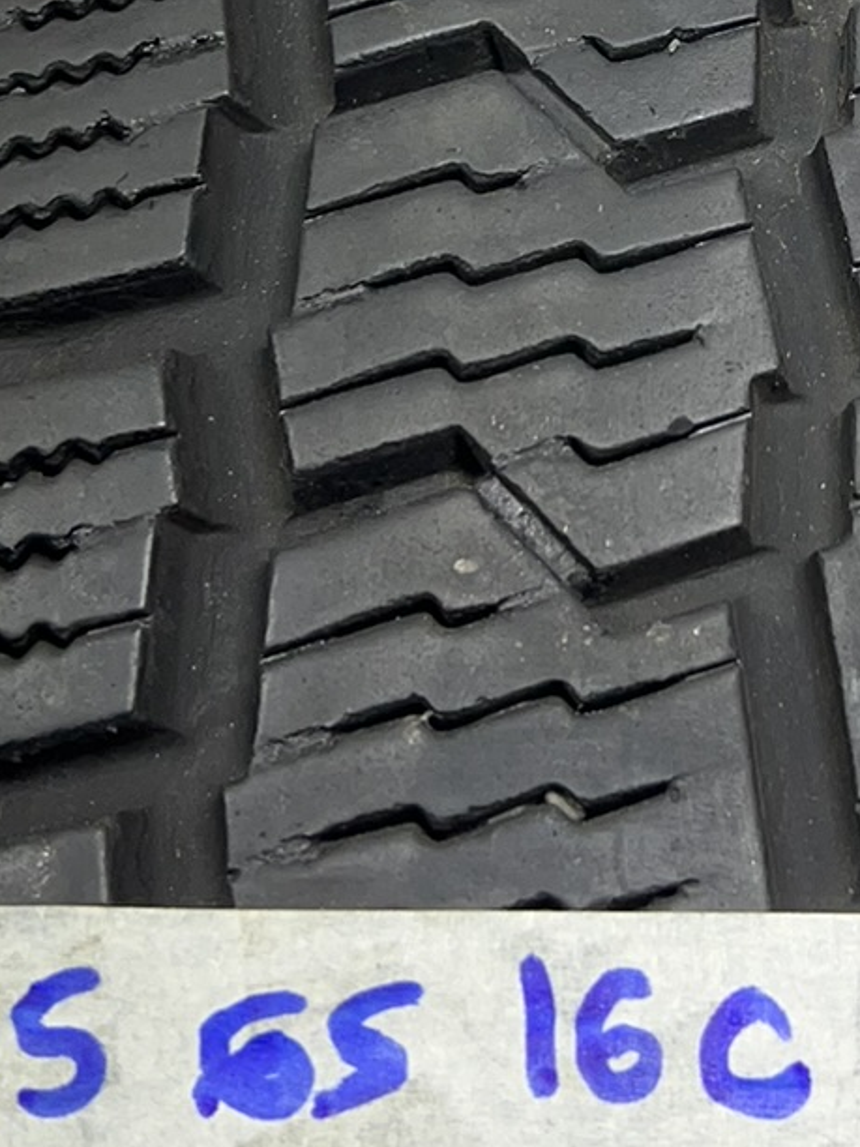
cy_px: 24
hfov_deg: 16.7
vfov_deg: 21.8
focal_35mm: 87
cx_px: 838
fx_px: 2882
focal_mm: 5.7
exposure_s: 1/294
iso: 50
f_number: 1.5
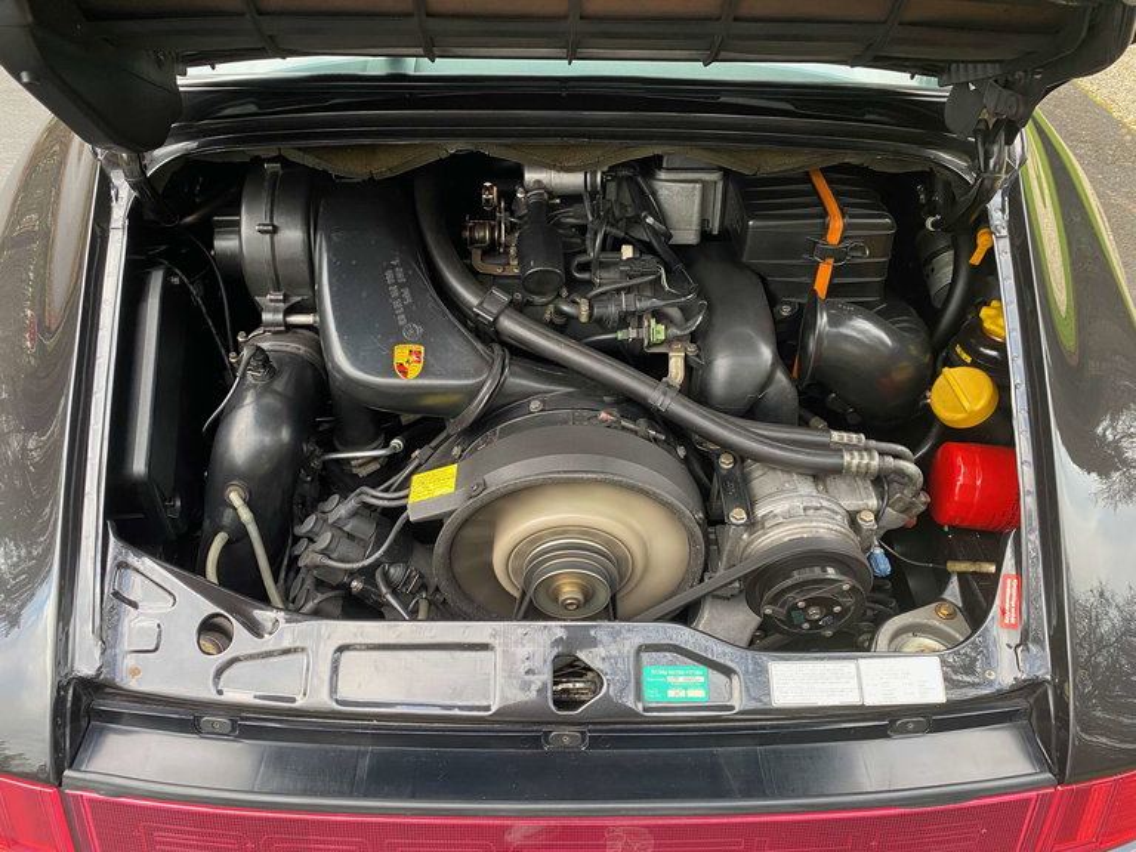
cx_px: 568
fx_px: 853
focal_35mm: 26
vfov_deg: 53.1
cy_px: 426
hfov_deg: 67.3
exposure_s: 1/60
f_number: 1.8
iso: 160
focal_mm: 4.25
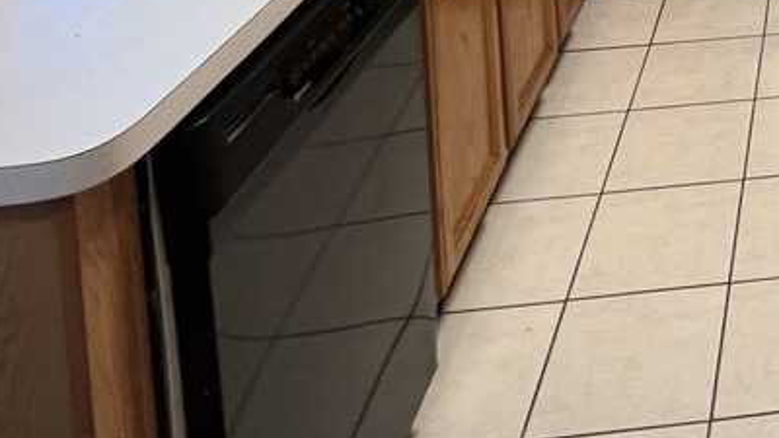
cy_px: -500
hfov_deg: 32.7
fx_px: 1053
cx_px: 954
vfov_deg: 16.3
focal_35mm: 51
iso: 200
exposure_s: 1/60
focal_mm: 1.57
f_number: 1.8
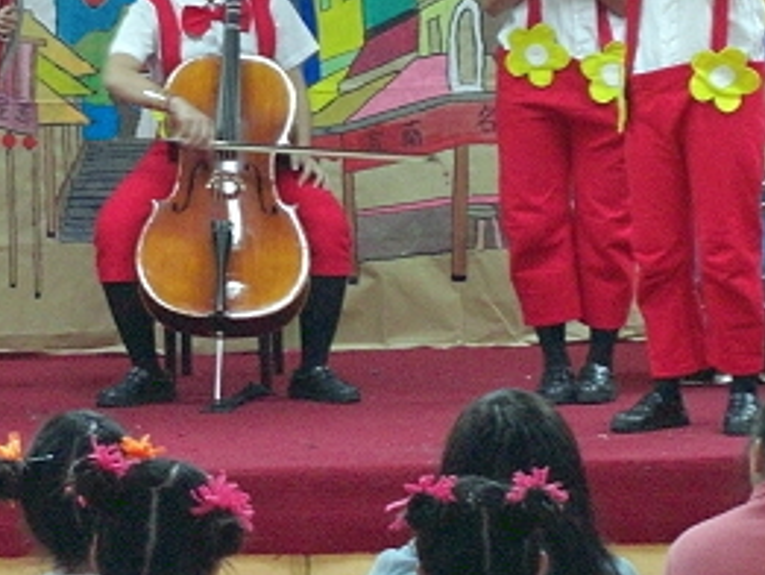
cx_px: 59
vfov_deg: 6.8
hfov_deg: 9.0
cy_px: 120
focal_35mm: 218
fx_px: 4820
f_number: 4.8
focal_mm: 19.7
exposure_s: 1/25
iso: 800
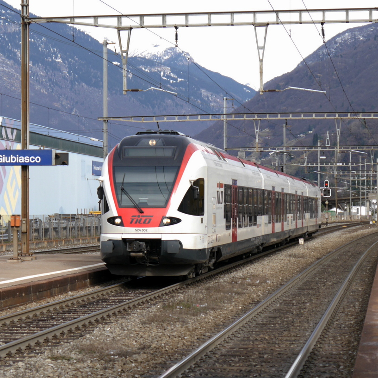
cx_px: 185
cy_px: 188
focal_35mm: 81
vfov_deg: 21.4
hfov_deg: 21.4
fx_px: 1001
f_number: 5.6
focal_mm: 34
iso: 160
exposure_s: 1/400
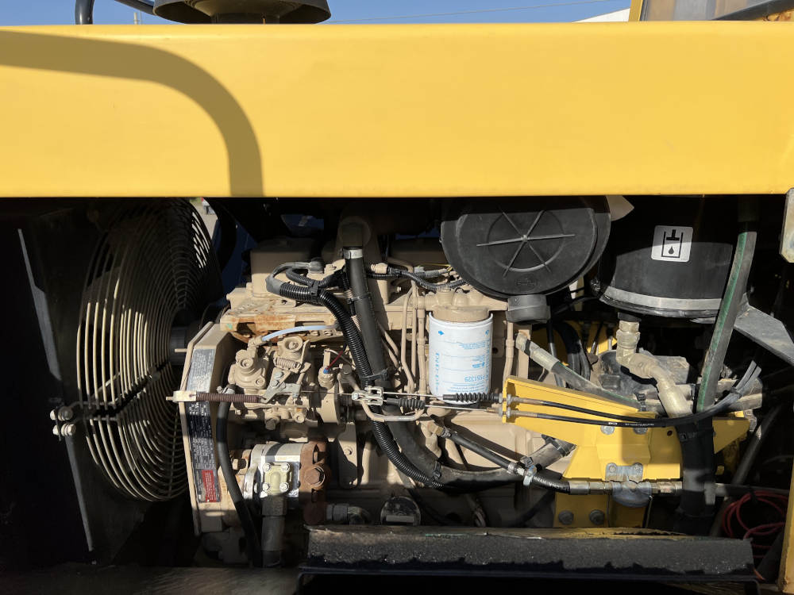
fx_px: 596
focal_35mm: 26
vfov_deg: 53.1
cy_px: 298
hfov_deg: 67.3
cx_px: 397
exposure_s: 1/5076
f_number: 1.5
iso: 50
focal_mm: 5.7
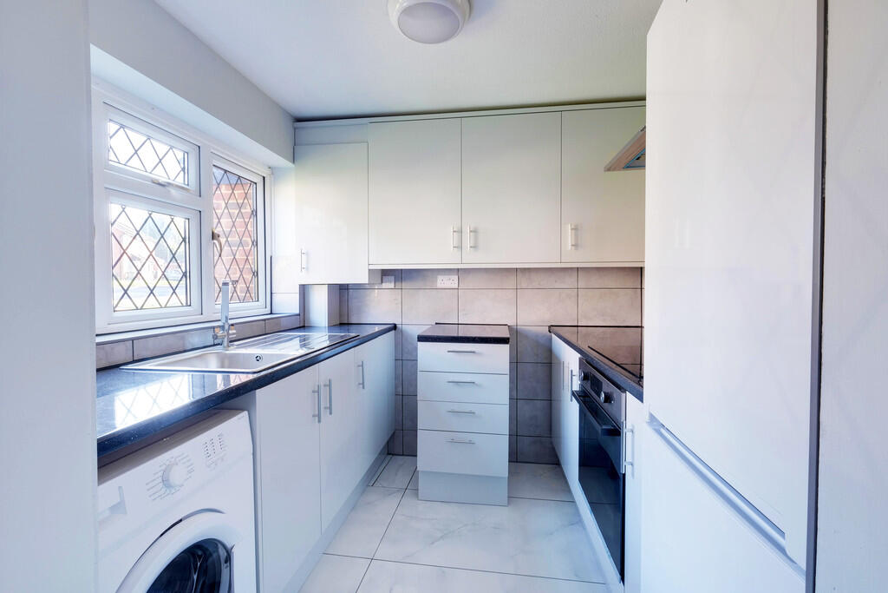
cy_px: 296
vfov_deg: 77.3
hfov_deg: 100.4
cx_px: 444
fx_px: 370
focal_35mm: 15
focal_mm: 10
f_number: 10
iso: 400
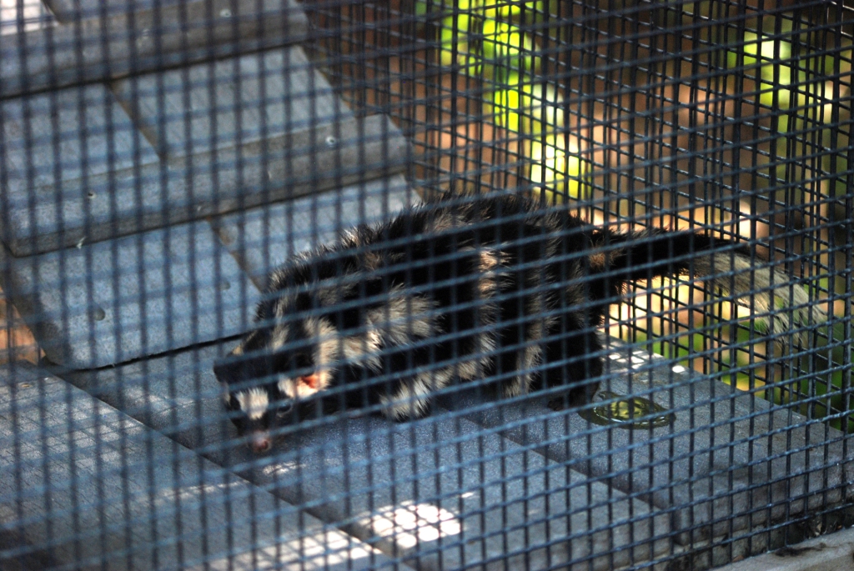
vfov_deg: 11.2
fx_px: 2921
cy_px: 286
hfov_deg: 16.6
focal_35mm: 123
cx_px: 427
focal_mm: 82
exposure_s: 1/160
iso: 400
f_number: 4
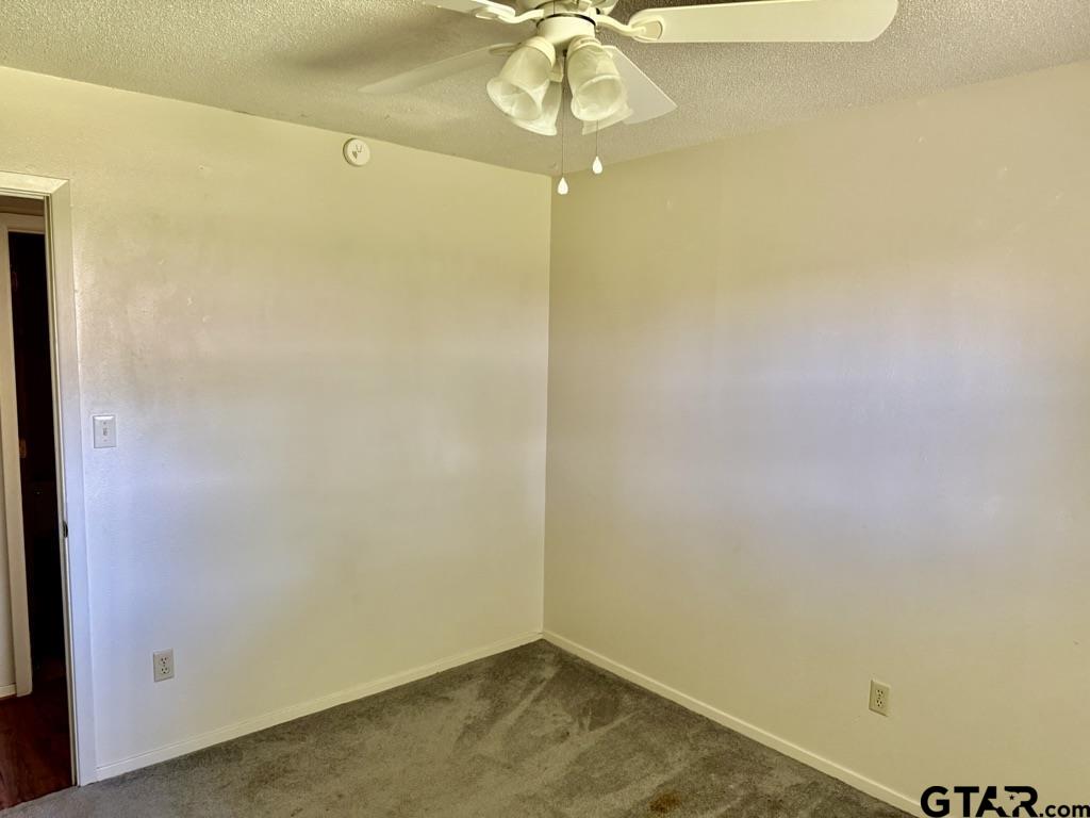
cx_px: 545
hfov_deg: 71.6
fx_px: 756
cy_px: 409
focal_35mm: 24
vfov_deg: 56.8
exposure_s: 1/60
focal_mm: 6.76
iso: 320
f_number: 1.78
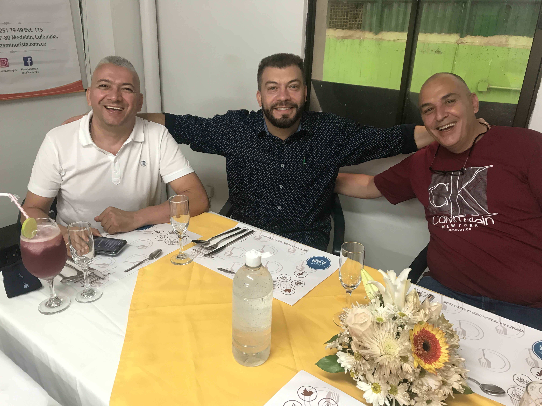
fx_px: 438
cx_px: 271
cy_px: 203
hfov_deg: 63.4
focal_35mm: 28
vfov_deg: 49.7
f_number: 1.8
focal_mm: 3.99
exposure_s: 1/20
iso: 40
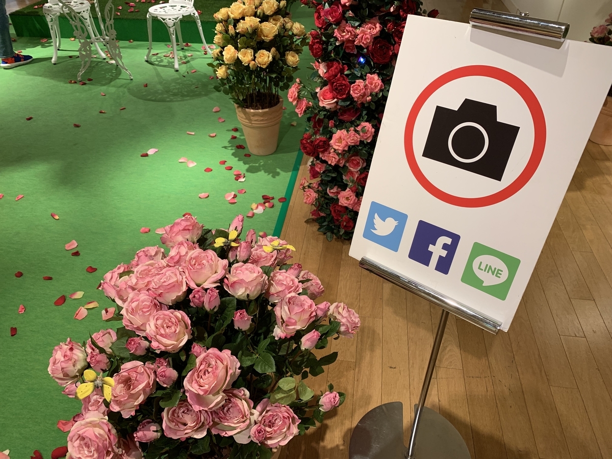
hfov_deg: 67.3
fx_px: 460
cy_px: 230
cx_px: 306
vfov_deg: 53.1
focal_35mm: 26
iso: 100
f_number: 1.8
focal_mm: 4.25
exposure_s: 1/60
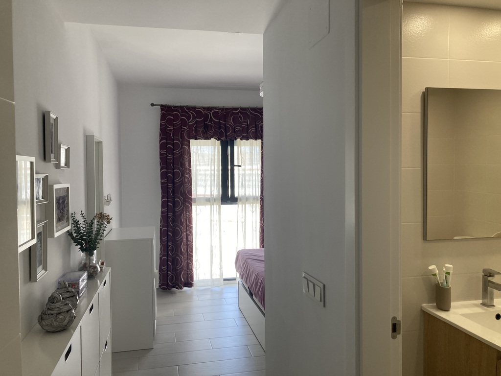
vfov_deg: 49.7
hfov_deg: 63.4
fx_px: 405
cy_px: 188
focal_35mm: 28
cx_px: 250
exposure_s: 1/121
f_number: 1.8
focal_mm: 3.99
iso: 64
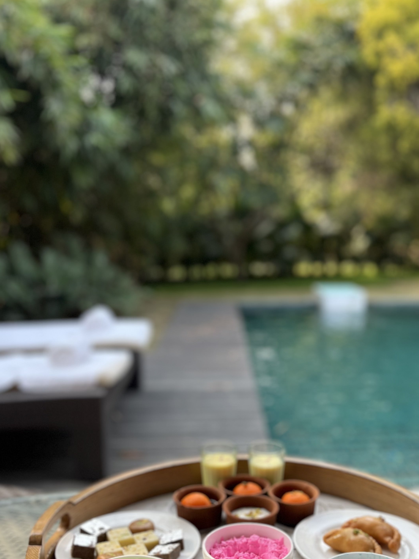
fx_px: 597
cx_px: 240
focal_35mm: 37
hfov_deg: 38.6
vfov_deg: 49.4
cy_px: 367
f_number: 1.6
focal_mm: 5.1
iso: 50
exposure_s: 1/586
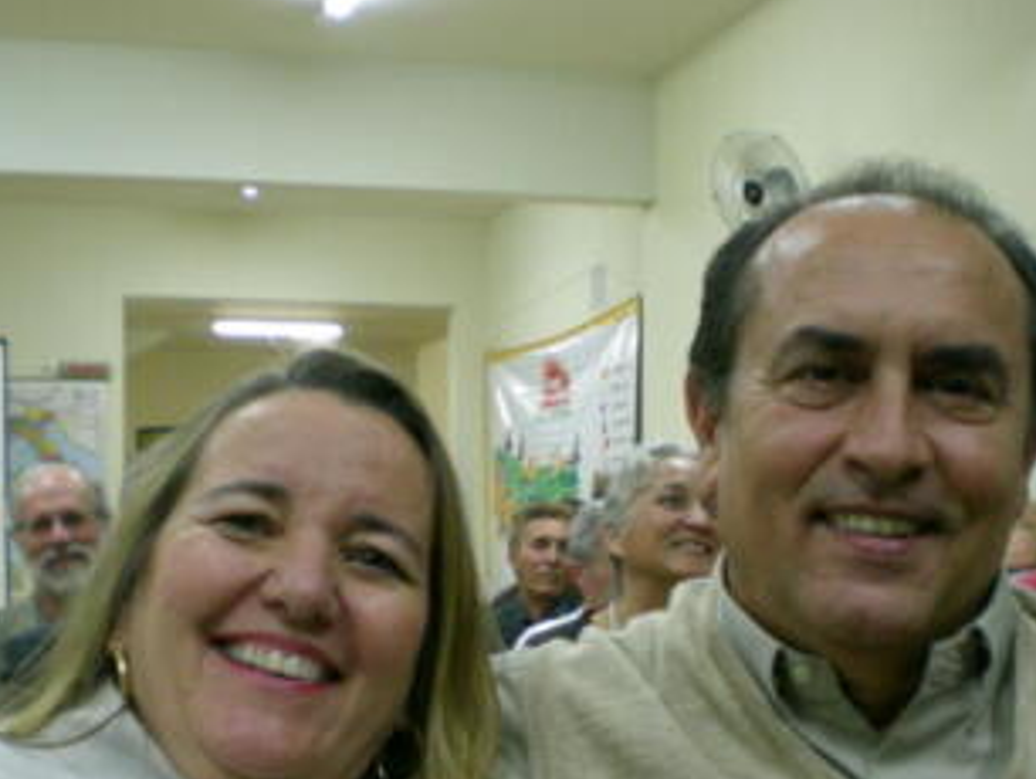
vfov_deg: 23.4
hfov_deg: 31.2
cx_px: 481
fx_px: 1857
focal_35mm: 62
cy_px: 608
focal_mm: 6.3
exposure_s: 1/21.1
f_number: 3.1
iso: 200
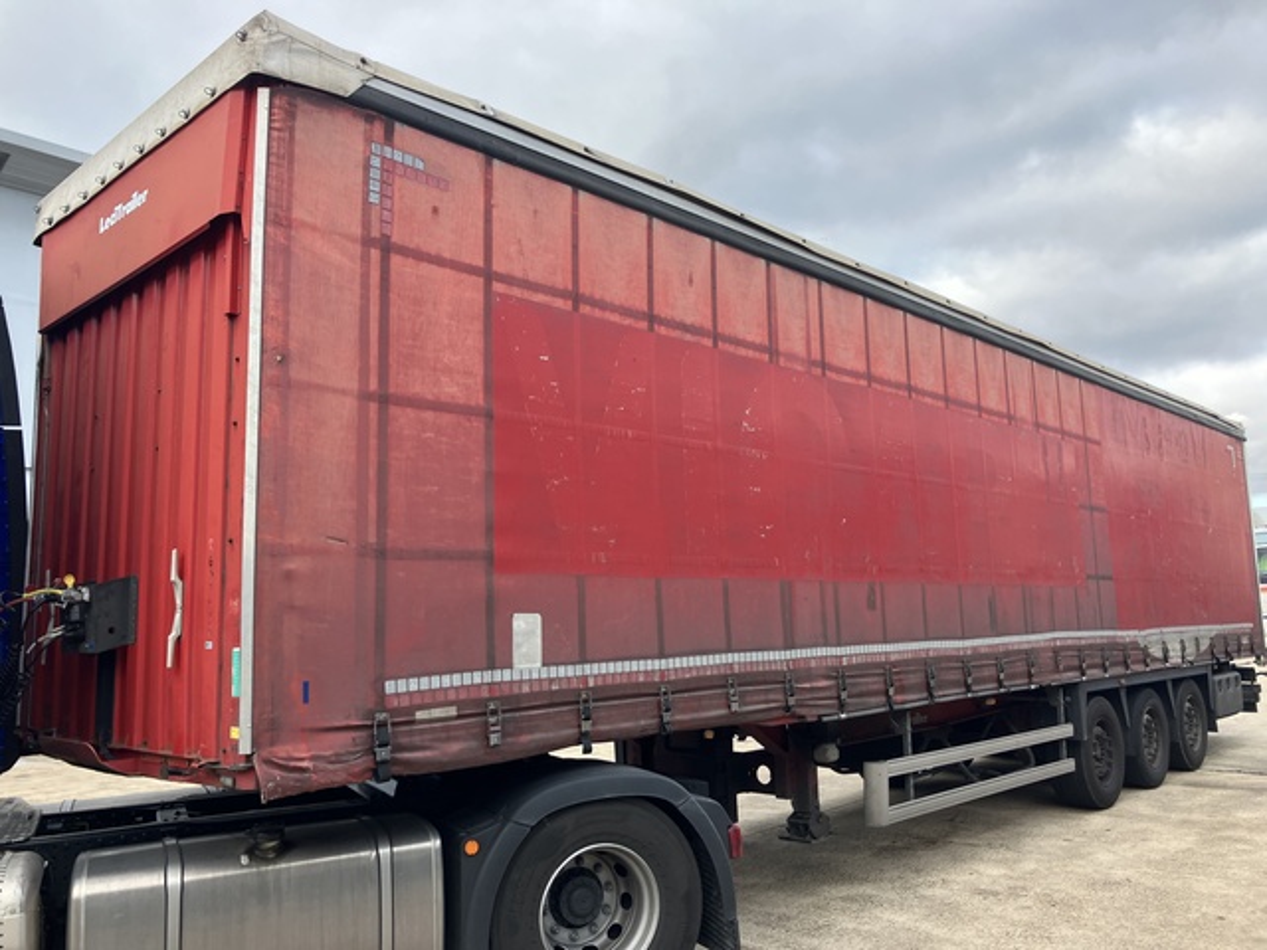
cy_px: 475
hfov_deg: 63.4
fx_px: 1025
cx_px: 634
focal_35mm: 28
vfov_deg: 49.7
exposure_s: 1/287
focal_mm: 3.99
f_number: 1.8
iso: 32
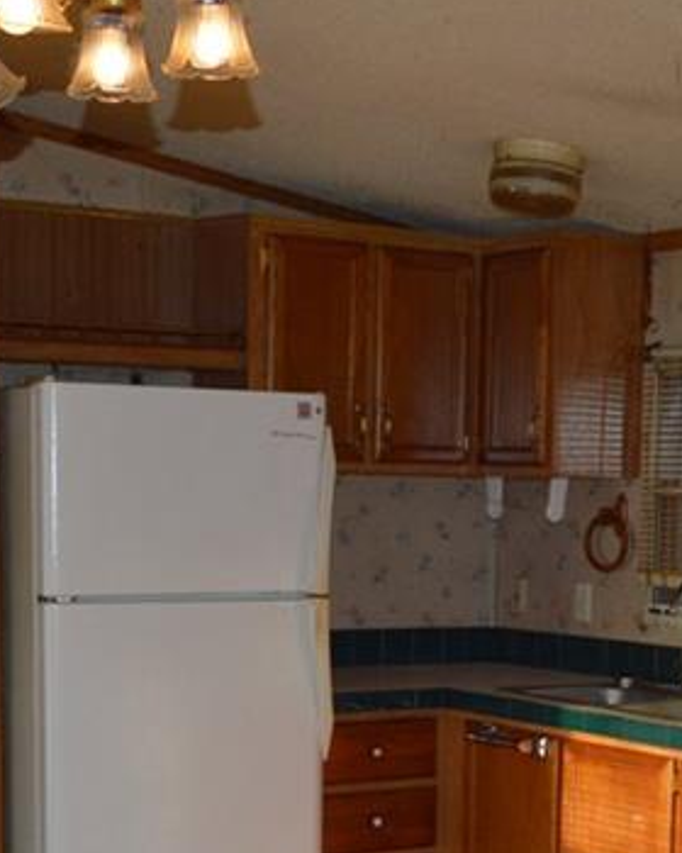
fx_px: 1867
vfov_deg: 25.1
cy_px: 736
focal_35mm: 74
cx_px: 395
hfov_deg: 20.7
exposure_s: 1/100
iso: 400
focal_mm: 18
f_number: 4
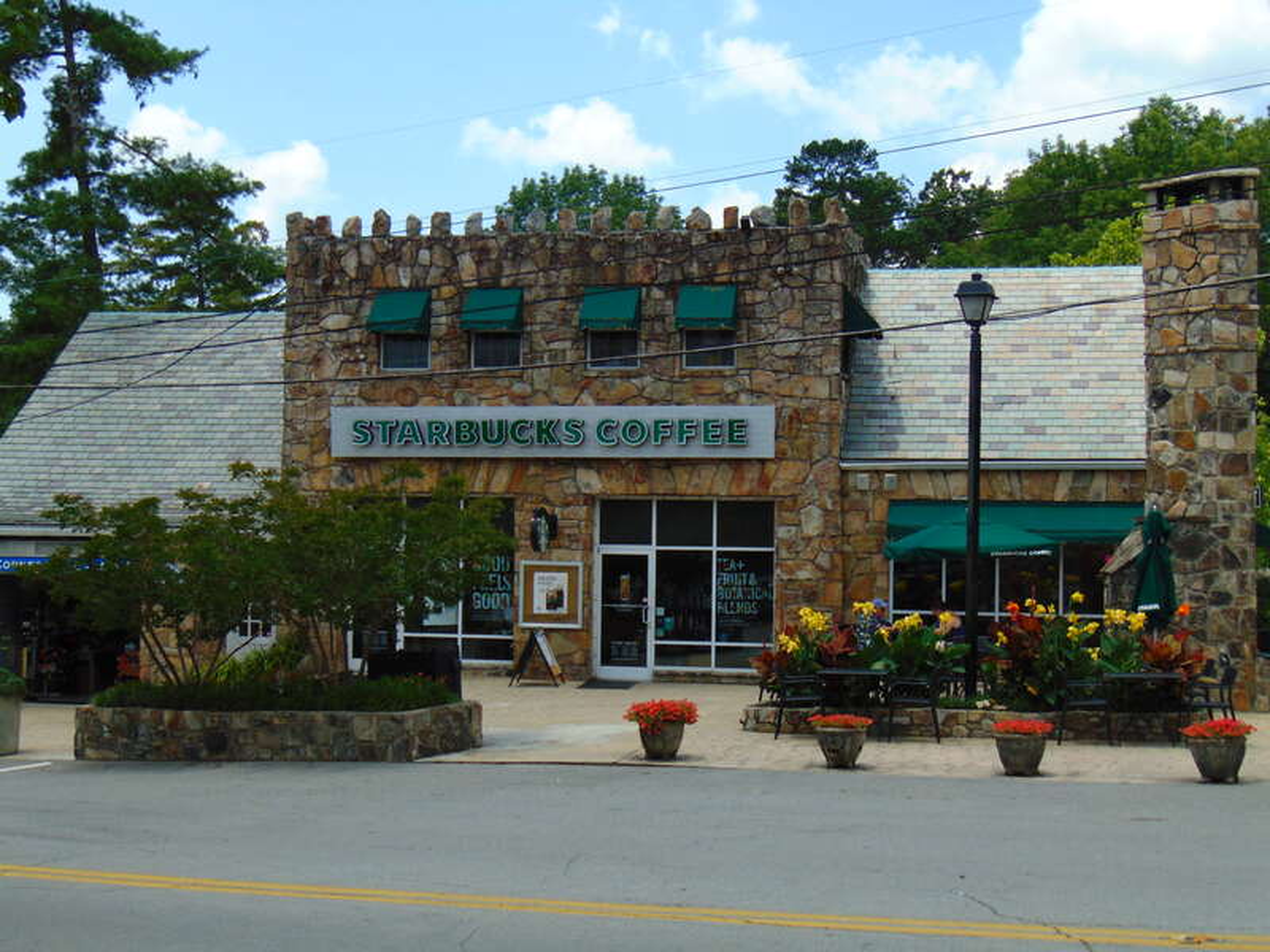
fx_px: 1834
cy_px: 476
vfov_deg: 29.1
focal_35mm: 50
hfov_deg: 38.2
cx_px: 635
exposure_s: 1/640
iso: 80
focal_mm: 9
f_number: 3.5
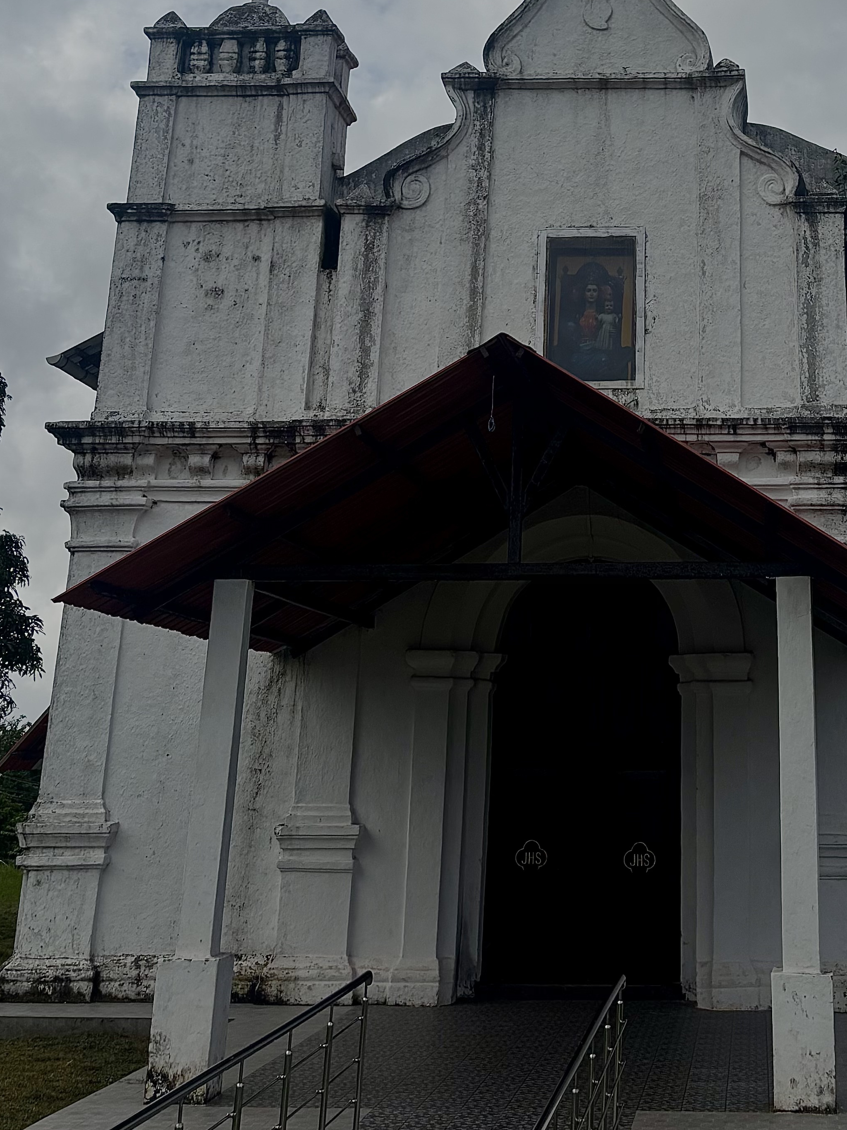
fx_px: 1566
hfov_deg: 29.7
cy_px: 184
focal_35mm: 48
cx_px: 654
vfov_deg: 37.8
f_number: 1.6
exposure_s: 1/4630
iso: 50
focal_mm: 6
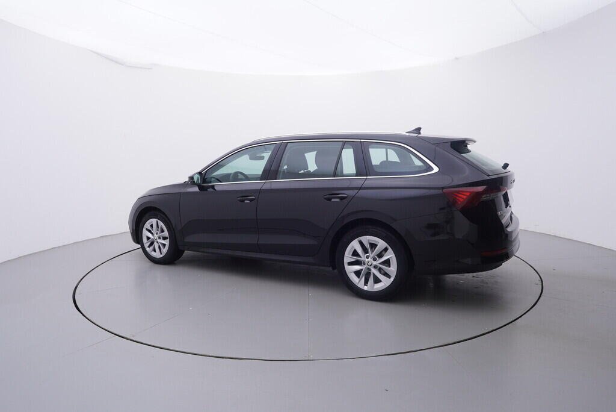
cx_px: 308
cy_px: 206
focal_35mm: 22
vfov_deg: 56.2
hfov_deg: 77.3
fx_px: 385
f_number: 5
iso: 200
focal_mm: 15
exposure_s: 1/80
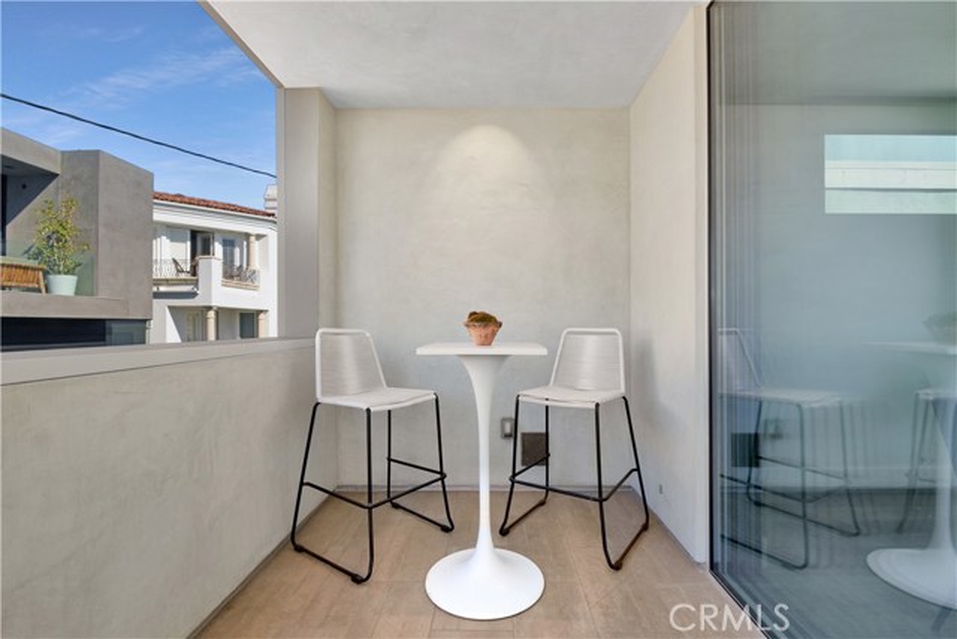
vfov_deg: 77.4
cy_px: 320
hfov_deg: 100.4
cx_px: 478
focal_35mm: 15
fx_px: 399
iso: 250
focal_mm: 10
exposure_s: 1/50
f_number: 8
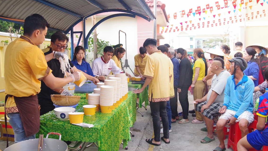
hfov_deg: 34.9
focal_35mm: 60
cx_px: 127
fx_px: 426
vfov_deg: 20.0
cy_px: 73
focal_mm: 36
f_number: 10
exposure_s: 1/500
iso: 3200
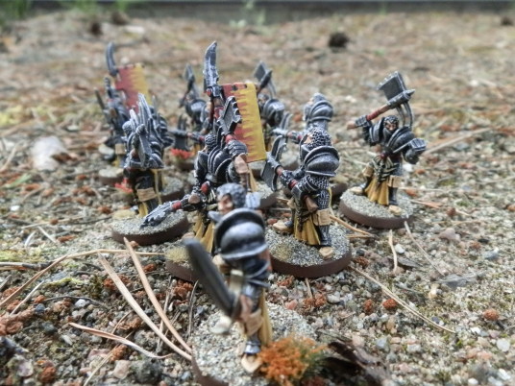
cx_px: 258
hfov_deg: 63.4
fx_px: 417
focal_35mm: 28
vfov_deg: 49.7
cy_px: 193
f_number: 3.1
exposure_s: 1/500
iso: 400
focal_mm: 5
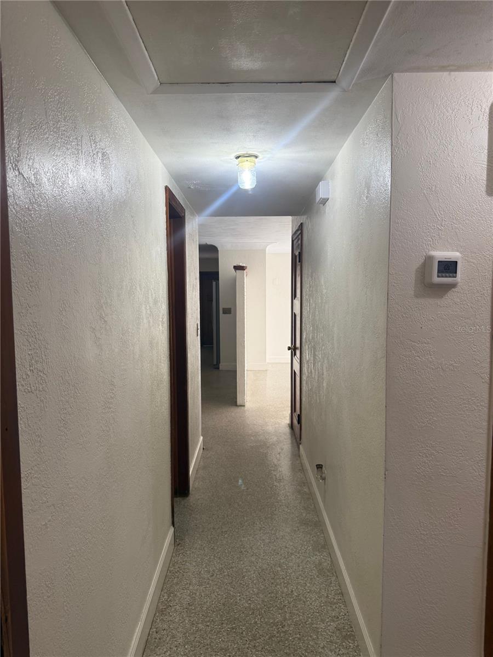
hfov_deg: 56.8
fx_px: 456
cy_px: 328
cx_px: 246
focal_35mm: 24
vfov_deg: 71.6
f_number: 1.78
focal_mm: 6.76
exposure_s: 1/120
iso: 125
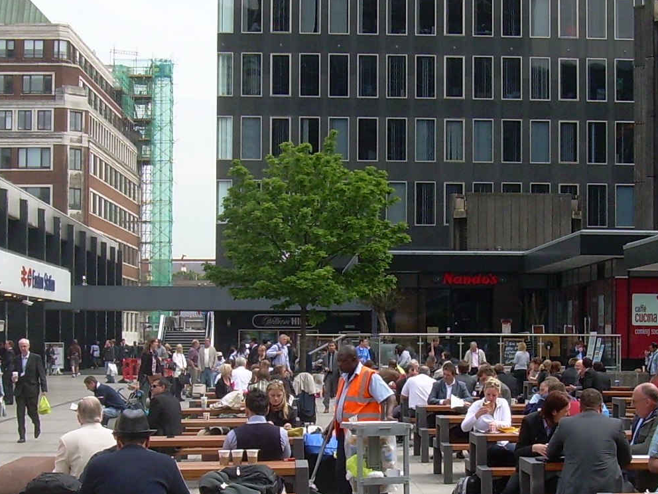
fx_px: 1654
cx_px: 396
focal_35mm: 87
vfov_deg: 16.9
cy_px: 315
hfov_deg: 22.5
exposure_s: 1/250
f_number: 4.6
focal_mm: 6.3
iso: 50
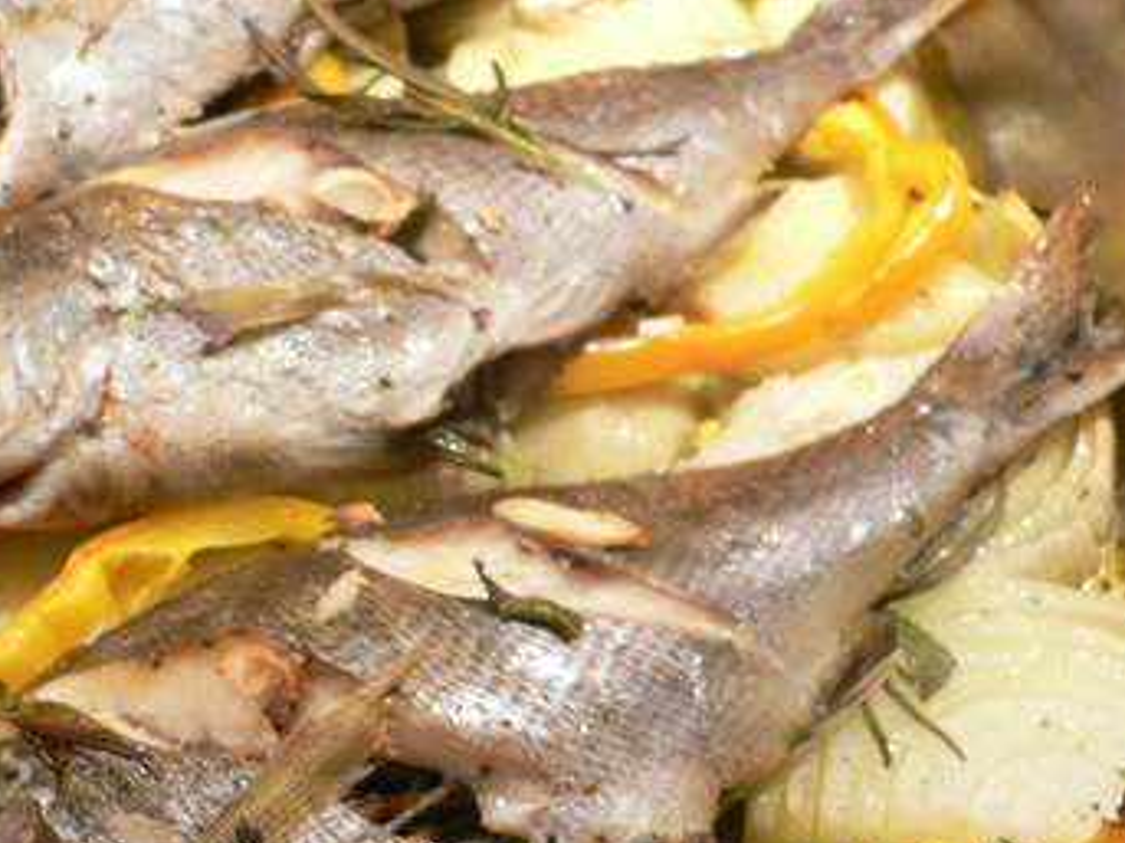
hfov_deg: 37.1
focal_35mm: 51
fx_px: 1657
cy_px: 454
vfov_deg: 28.5
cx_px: 371
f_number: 2.8
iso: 150
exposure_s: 1/13
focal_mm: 5.8
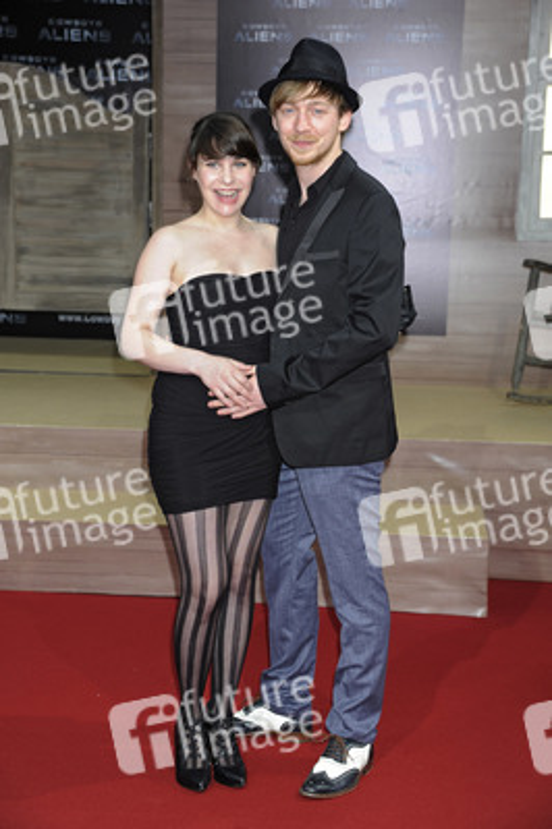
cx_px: 276
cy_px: 414
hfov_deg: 19.4
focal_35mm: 70
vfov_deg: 28.9
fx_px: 1613
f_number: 5.6
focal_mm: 70
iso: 400
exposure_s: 1/160
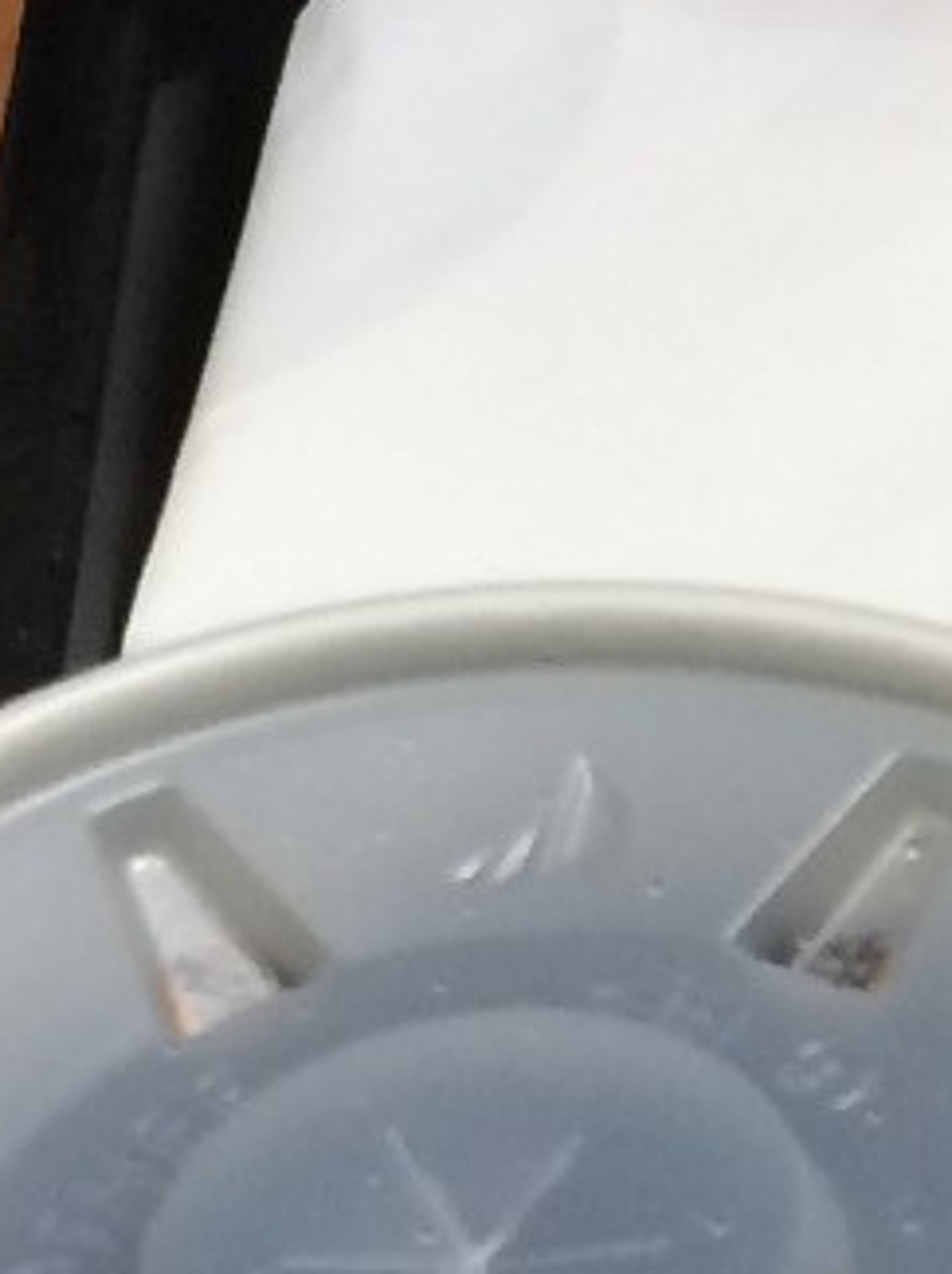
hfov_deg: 7.9
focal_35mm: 183
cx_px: 1473
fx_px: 6724
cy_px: 615
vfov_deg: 10.8
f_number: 2.2
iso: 80
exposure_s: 1/33
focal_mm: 4.15
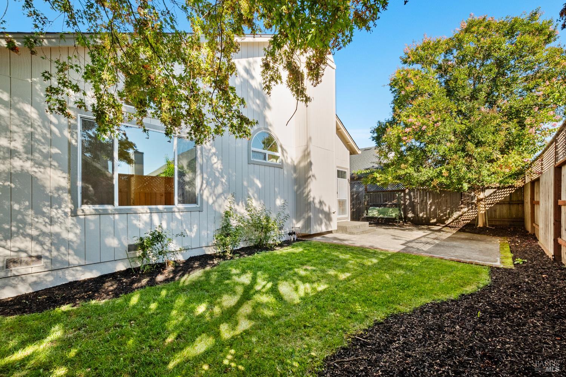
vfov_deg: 77.3
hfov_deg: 100.4
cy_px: 188
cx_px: 283
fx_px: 236
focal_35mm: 15
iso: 100
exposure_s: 1/125
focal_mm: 10
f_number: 8
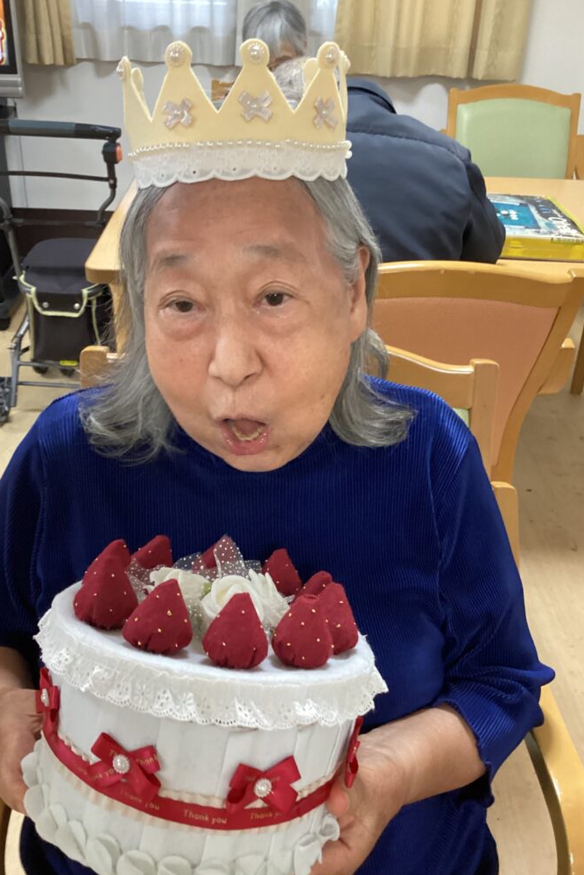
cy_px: 432
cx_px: 271
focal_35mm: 33
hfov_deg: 40.0
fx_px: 803
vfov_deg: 57.2
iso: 320
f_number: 2.4
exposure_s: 1/25
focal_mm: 3.3
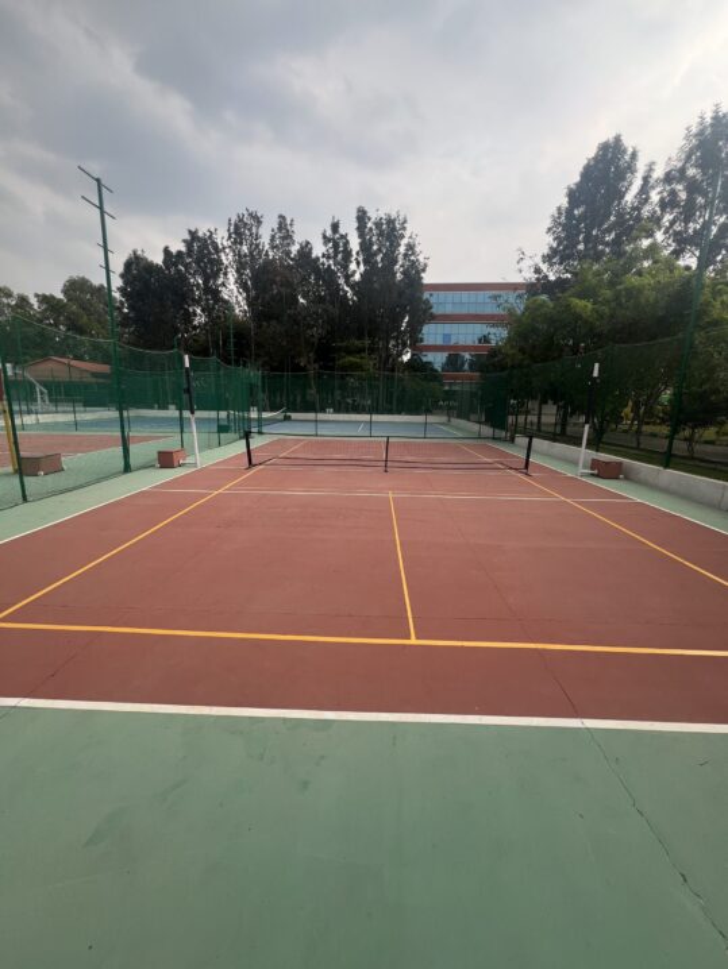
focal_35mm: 13
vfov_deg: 106.2
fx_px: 364
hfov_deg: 90.0
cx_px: 364
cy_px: 484
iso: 32
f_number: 1.8
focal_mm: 1.57
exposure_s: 1/592
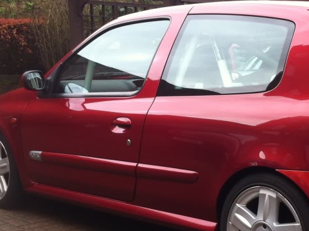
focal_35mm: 75
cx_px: 235
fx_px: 669
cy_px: 114
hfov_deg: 25.7
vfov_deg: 19.6
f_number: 2.8
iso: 80
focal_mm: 3.9
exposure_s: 1/40
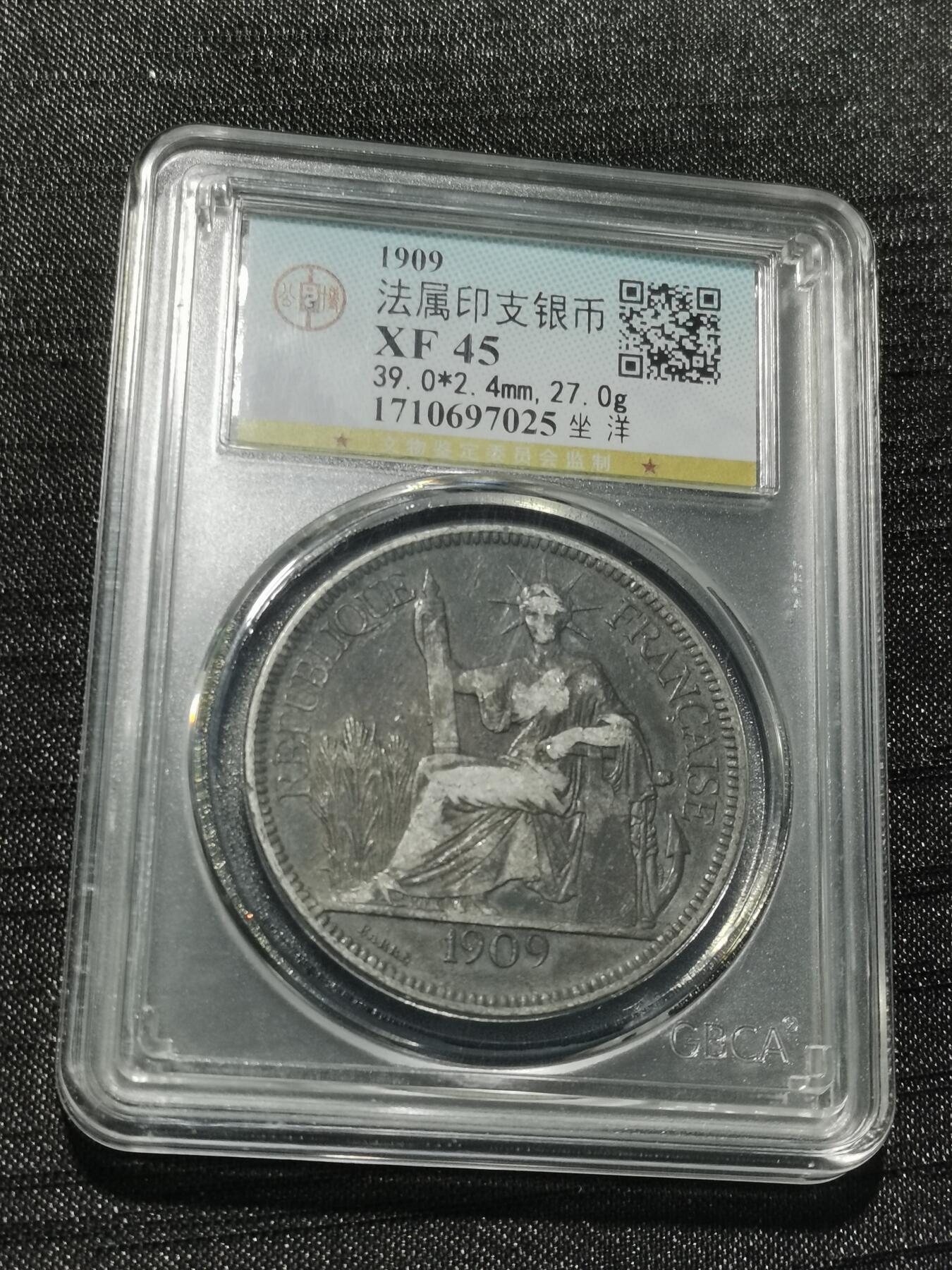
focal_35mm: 67
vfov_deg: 29.0
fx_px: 2457
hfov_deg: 21.9
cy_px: 635
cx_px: 476
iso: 80
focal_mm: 5.58
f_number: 1.8
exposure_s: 1/100
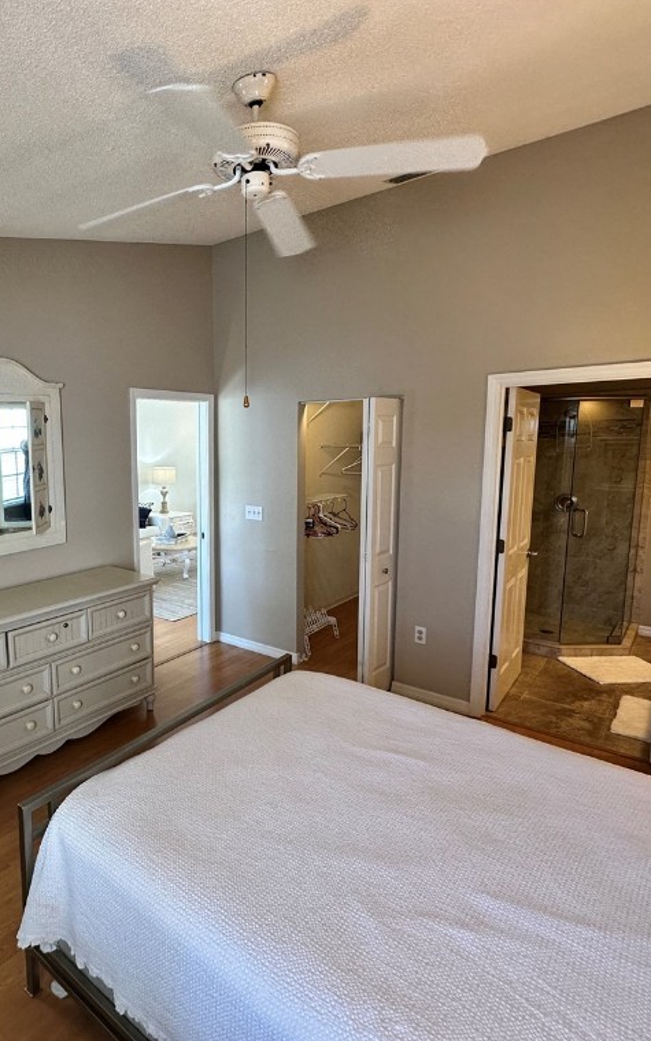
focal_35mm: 20
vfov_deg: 85.1
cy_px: 518
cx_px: 164
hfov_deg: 56.8
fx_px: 568
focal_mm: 2.22
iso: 160
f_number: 2.2
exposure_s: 1/120
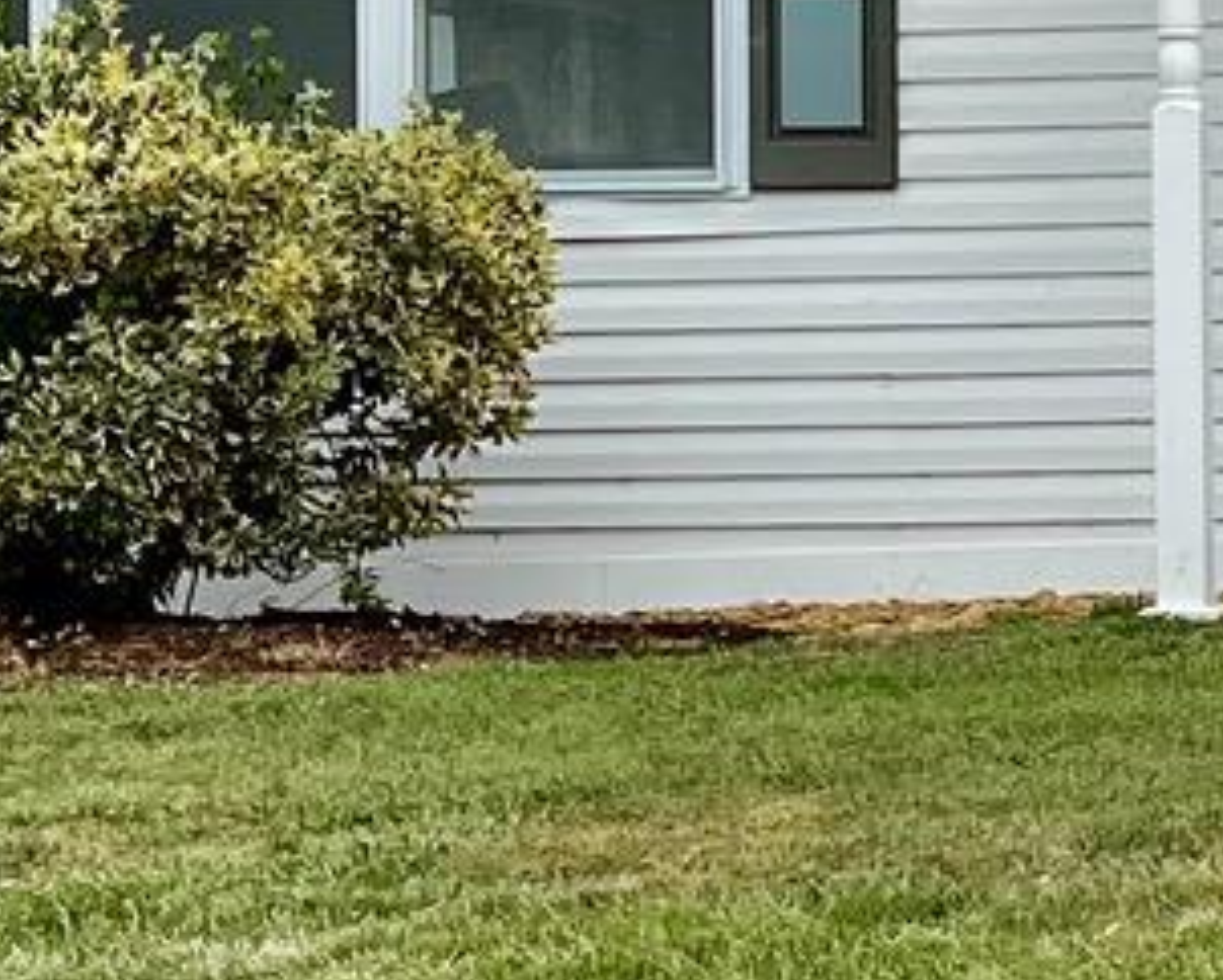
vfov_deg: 9.0
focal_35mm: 172
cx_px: 1677
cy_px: 243
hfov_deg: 10.9
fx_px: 6230
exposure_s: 1/5882
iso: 50
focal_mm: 5.7
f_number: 1.5
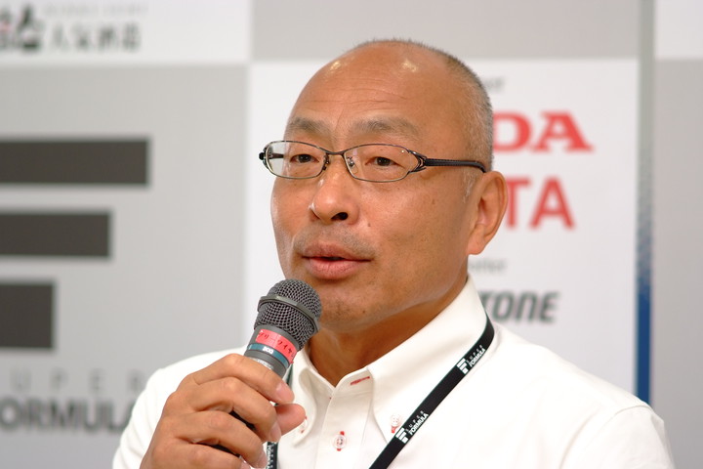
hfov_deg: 7.6
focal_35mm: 270
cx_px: 352
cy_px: 234
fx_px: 5272
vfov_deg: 5.1
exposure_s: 1/125
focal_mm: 180
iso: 400
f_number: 2.8
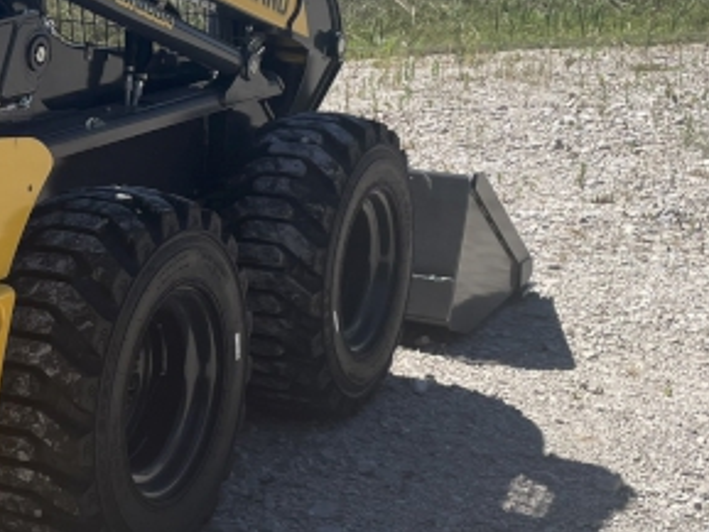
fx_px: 1475
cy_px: 169
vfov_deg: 20.4
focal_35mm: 72
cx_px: -32
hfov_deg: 25.4
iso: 32
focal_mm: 4.2
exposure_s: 1/3205
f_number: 1.6
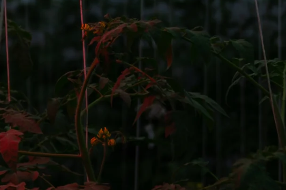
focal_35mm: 210
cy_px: -24
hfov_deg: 9.3
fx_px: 1666
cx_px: -269
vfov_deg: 6.5
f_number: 2.8
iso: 50
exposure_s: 1/320
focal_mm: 50
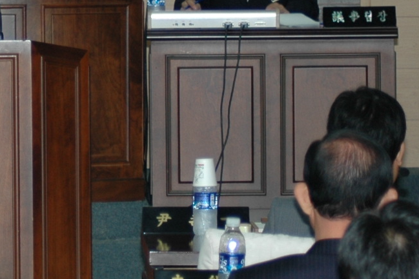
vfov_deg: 3.8
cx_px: -43
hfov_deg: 5.7
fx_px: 4214
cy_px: -6
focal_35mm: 362
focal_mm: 70
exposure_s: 1/60
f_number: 4.5
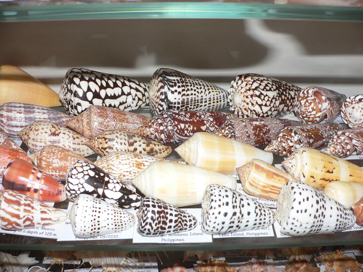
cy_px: 136
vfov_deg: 40.7
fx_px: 367
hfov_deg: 52.6
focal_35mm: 35
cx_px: 182
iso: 100
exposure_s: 1/60
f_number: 2.8
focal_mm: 4.6
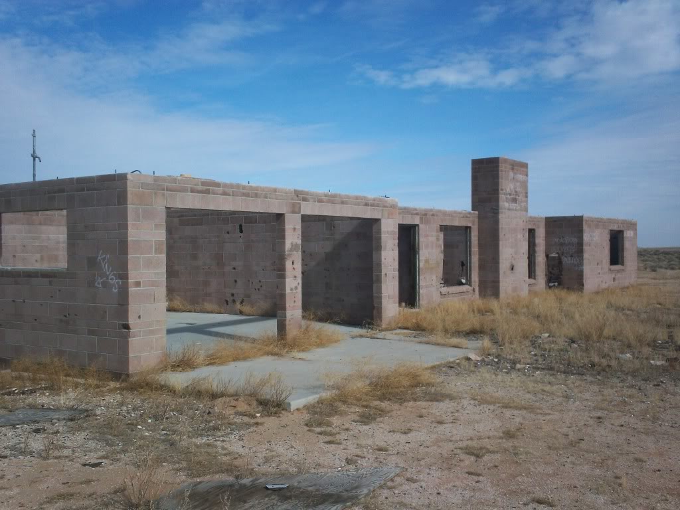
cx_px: 340
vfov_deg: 37.7
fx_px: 746
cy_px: 255
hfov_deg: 49.0
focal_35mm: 38
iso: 80
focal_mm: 6.3
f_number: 4.5
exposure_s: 1/1000
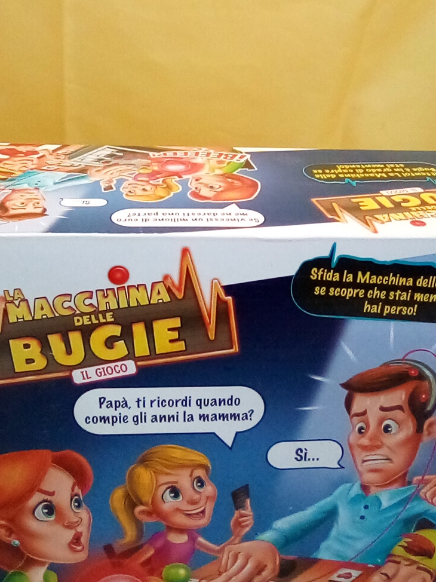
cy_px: 246
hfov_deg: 31.5
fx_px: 773
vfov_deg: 41.1
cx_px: 228
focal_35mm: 46
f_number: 2.2
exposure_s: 1/25
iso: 149
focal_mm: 2.27
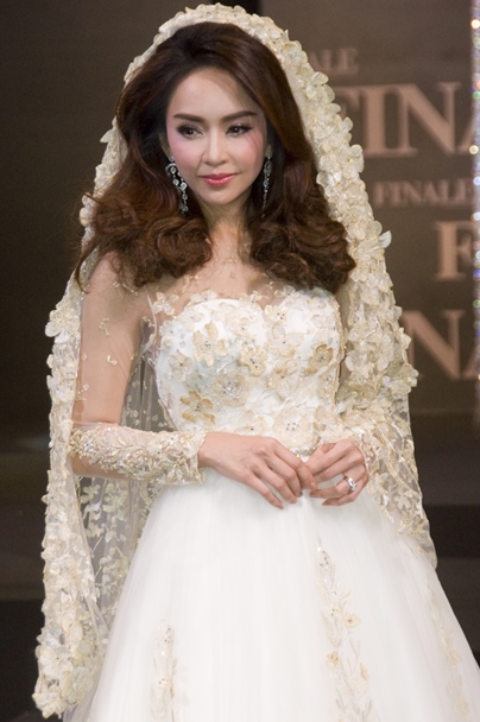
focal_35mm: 208
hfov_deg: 6.6
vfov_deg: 9.9
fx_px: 4169
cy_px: 415
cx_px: 232
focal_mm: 112
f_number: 5.6
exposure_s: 1/125
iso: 1000
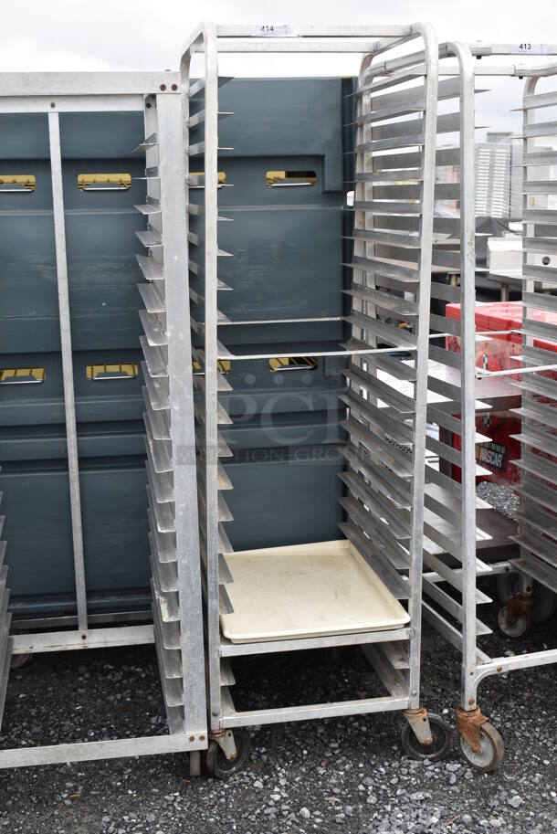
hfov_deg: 28.1
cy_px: 417
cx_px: 278
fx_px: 1112
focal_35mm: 48
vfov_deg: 41.1
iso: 200
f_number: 7.1
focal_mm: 32
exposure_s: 1/250
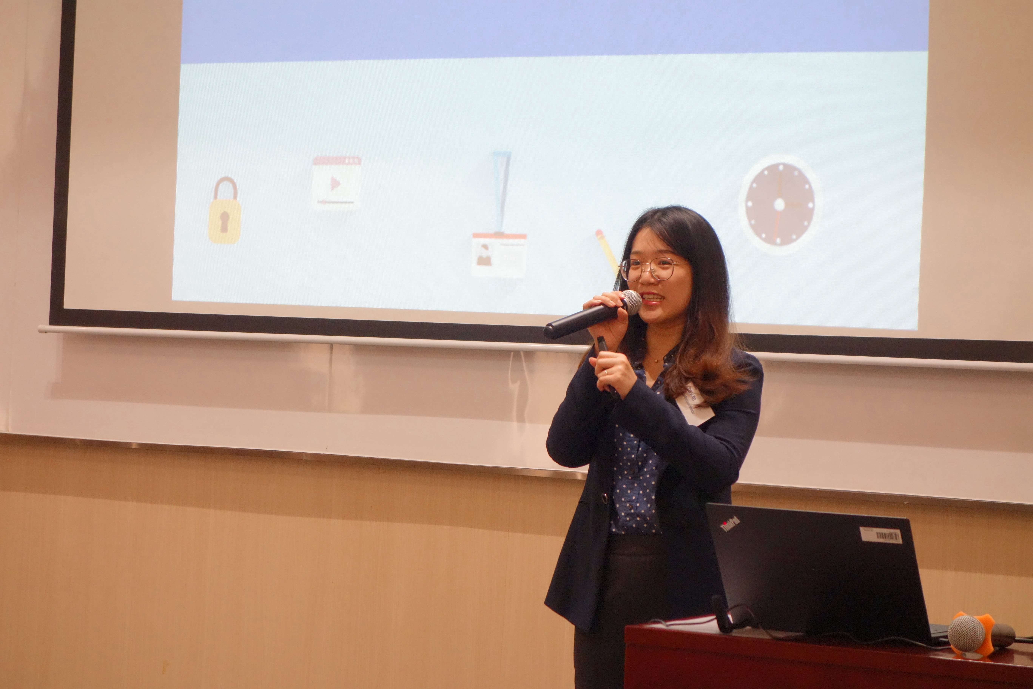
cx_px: 516
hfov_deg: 20.4
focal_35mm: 100
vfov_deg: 13.7
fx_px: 2869
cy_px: 344
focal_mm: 37.1
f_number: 4.9
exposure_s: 1/100
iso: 1250
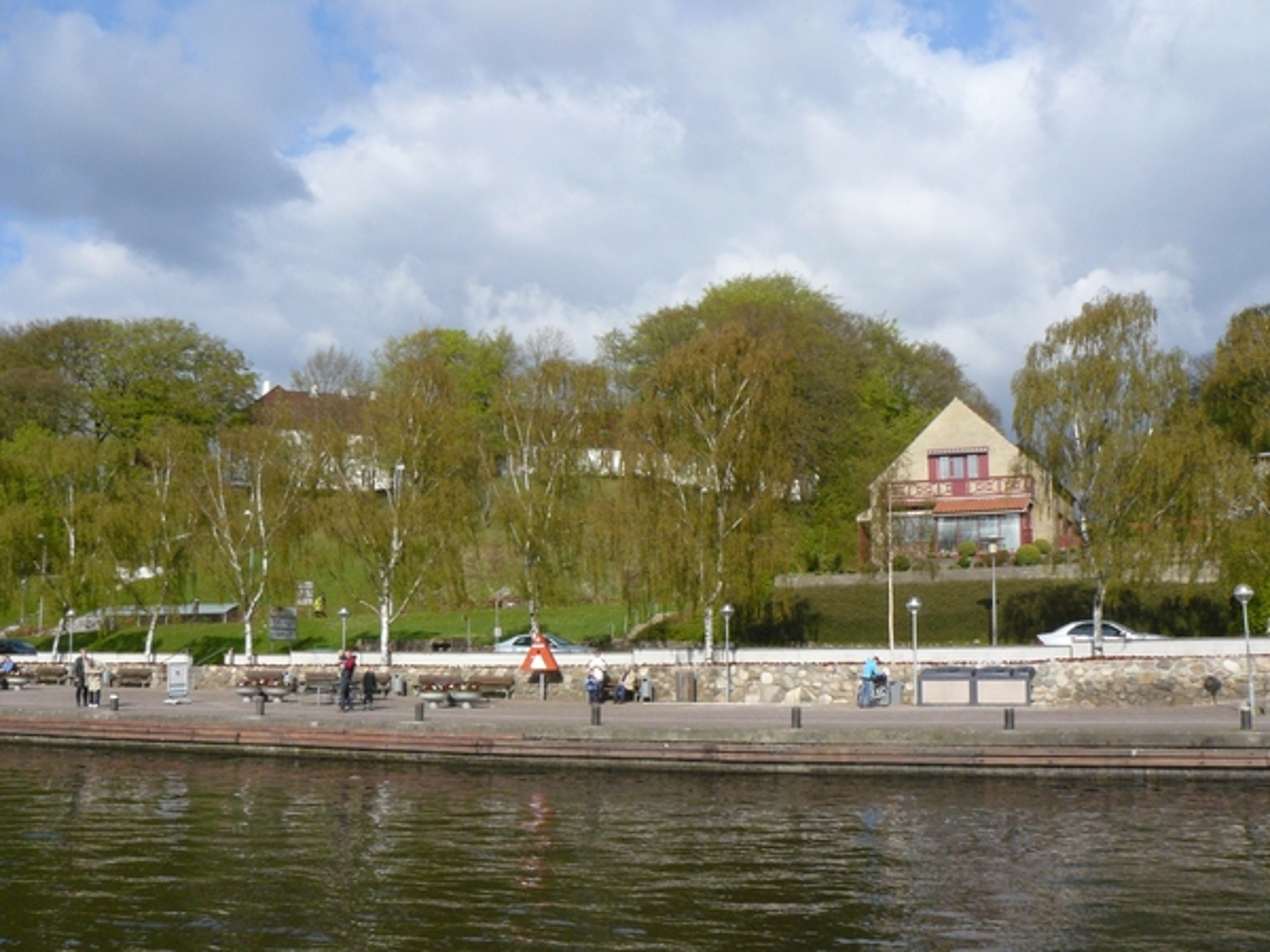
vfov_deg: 39.7
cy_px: 476
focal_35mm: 36
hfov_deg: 51.4
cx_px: 635
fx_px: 1321
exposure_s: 1/400
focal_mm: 6
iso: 200
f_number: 8
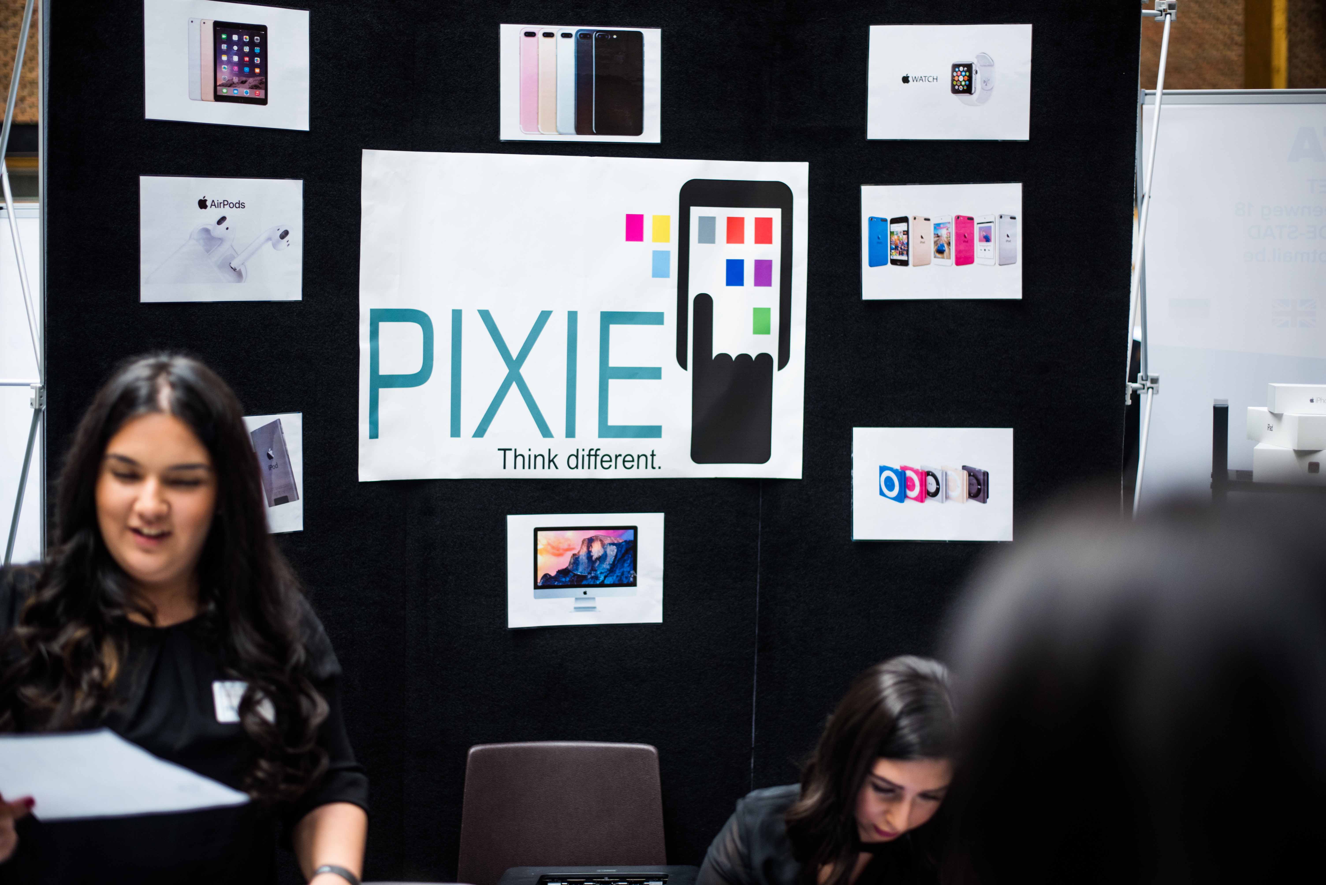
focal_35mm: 50
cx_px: 663
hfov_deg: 39.6
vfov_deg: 27.0
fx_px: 1842
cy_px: 442
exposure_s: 1/160
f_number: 1.8
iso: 400
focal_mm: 50
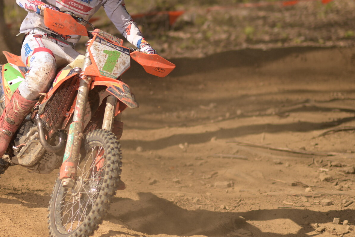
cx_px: 37
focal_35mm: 172
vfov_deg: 8.0
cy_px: 120
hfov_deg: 11.9
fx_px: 1696
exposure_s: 1/3200
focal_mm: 85
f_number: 2
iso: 64
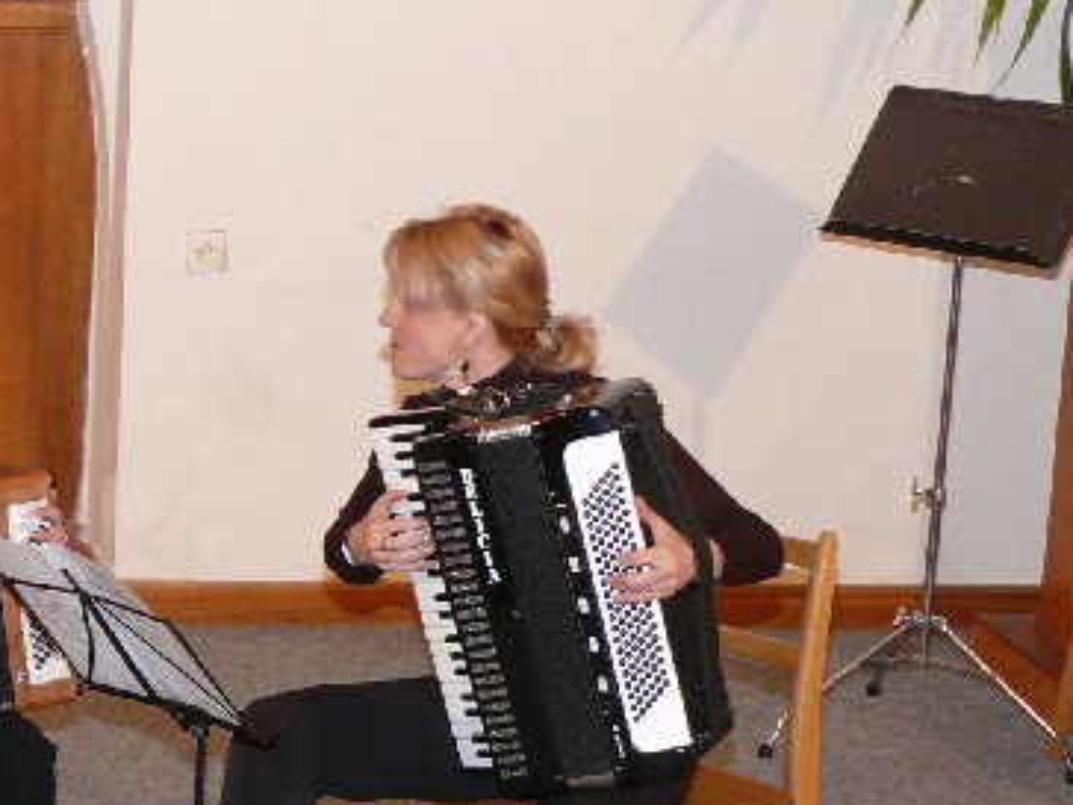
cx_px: -50
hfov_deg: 17.1
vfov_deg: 13.2
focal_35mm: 112
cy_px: 622
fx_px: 3472
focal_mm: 9.3
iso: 200
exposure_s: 1/30
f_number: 3.2
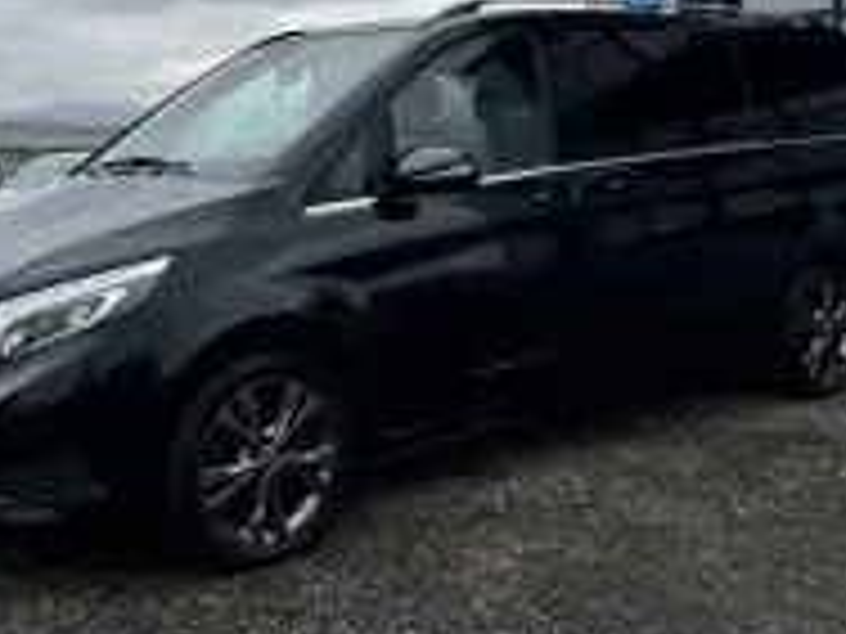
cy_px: 148
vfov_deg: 30.9
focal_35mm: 46
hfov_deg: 41.2
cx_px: 396
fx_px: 1124
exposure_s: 1/1560
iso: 80
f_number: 1.78
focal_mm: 6.76
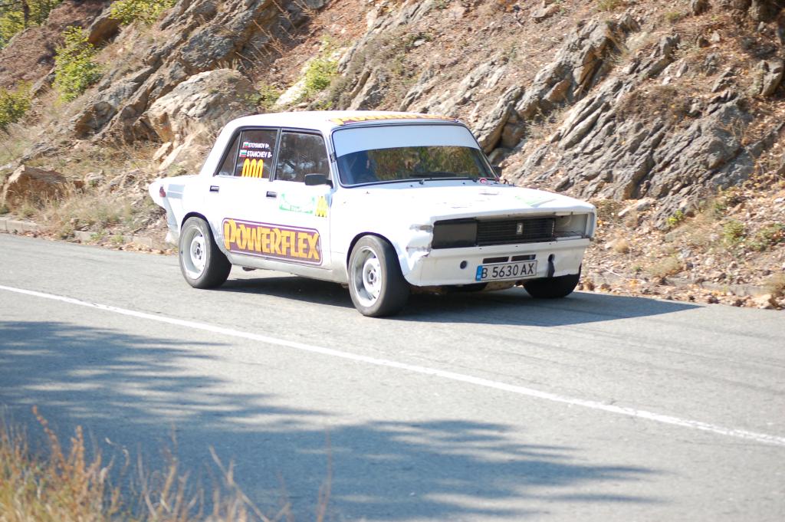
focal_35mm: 98
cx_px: 392
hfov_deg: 20.9
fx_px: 2124
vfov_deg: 14.0
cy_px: 261
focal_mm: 65
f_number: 4.2
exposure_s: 1/800
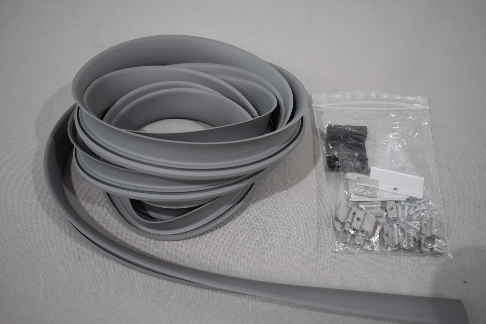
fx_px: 547
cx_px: 243
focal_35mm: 40
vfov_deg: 33.0
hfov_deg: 47.9
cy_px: 162
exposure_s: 1/250
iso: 800
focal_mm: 27
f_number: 4
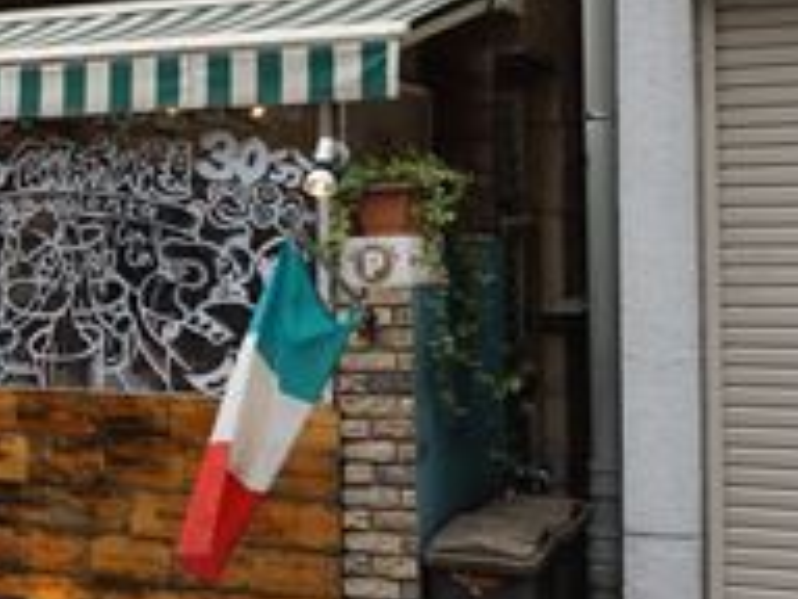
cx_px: -150
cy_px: 193
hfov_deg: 23.3
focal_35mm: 77
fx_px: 1775
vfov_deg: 19.1
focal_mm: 16
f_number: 4.5
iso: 100
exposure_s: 1/160
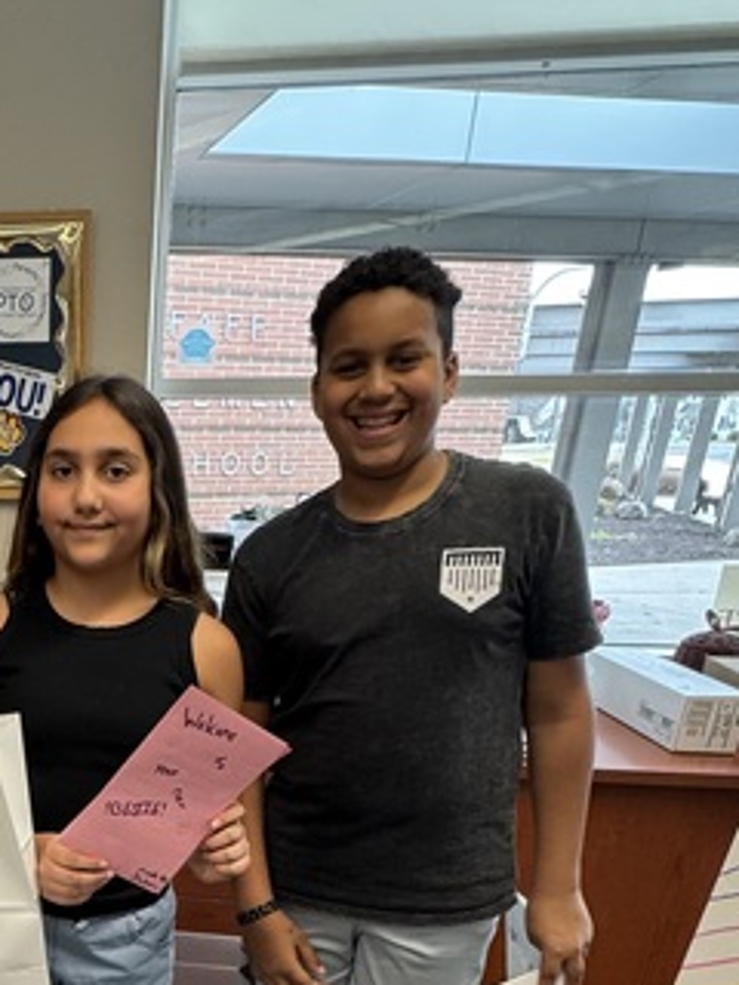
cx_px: 9
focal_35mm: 35
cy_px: 859
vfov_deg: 48.0
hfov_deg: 36.8
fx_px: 996
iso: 200
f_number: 2.2
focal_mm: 2.22
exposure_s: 1/60
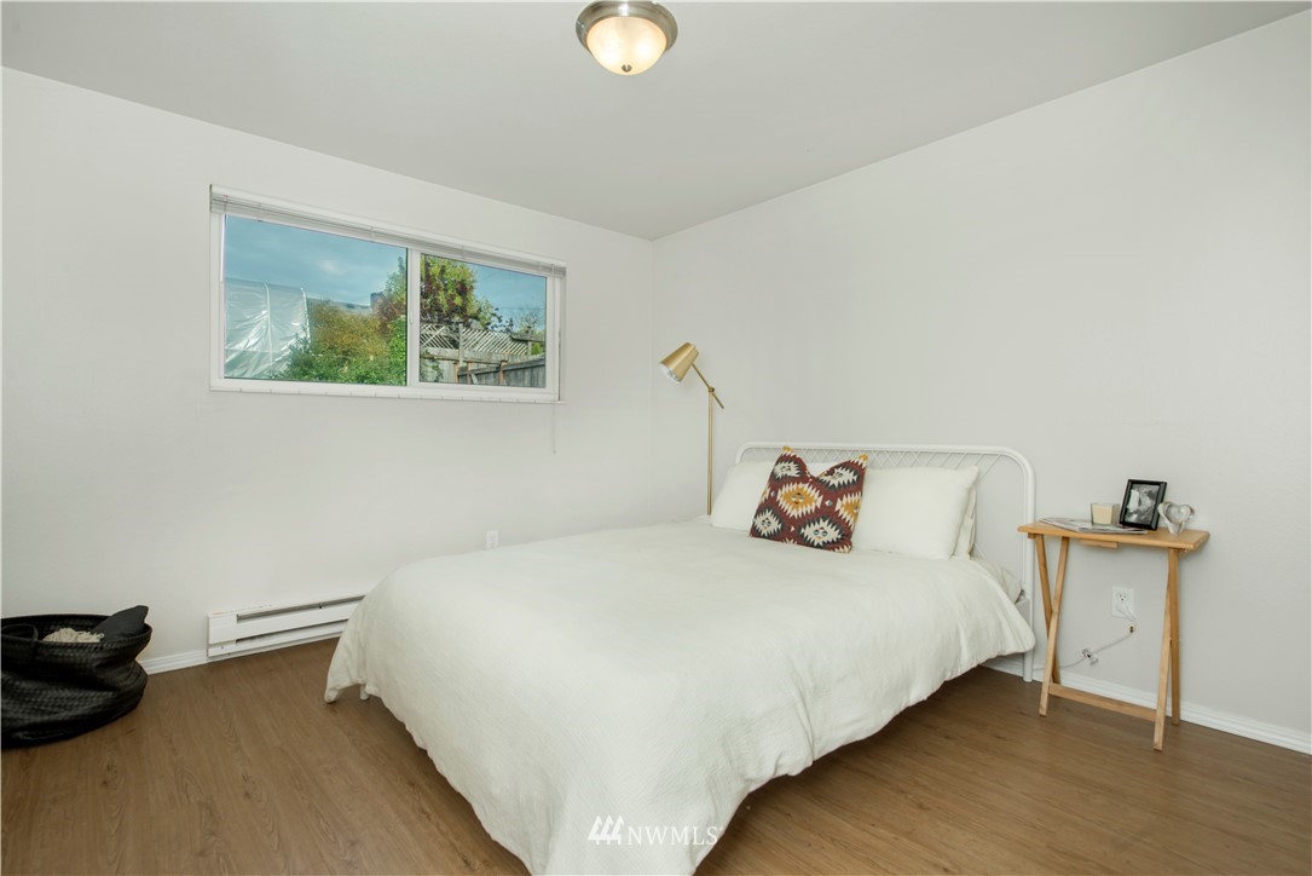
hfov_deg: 93.3
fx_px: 620
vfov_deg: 70.5
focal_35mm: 17
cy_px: 438
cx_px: 656
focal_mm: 17
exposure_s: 1/200
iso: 500
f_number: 8
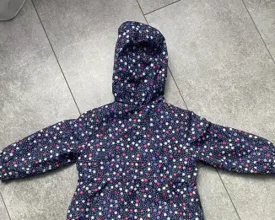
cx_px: 135
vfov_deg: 41.6
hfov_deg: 51.5
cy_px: 148
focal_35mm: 35
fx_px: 285
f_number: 1.8
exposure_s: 1/60
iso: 320
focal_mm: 4.25
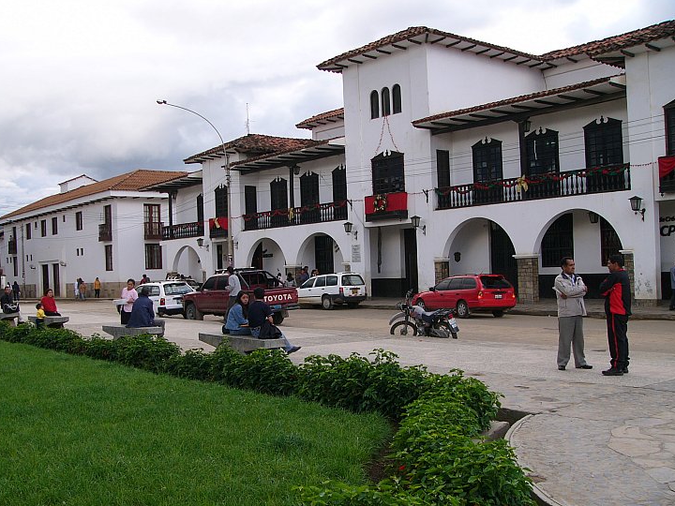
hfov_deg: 46.7
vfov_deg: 35.9
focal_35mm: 40
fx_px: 780
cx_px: 305
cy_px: 278
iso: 50
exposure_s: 1/125
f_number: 3.3
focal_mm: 6
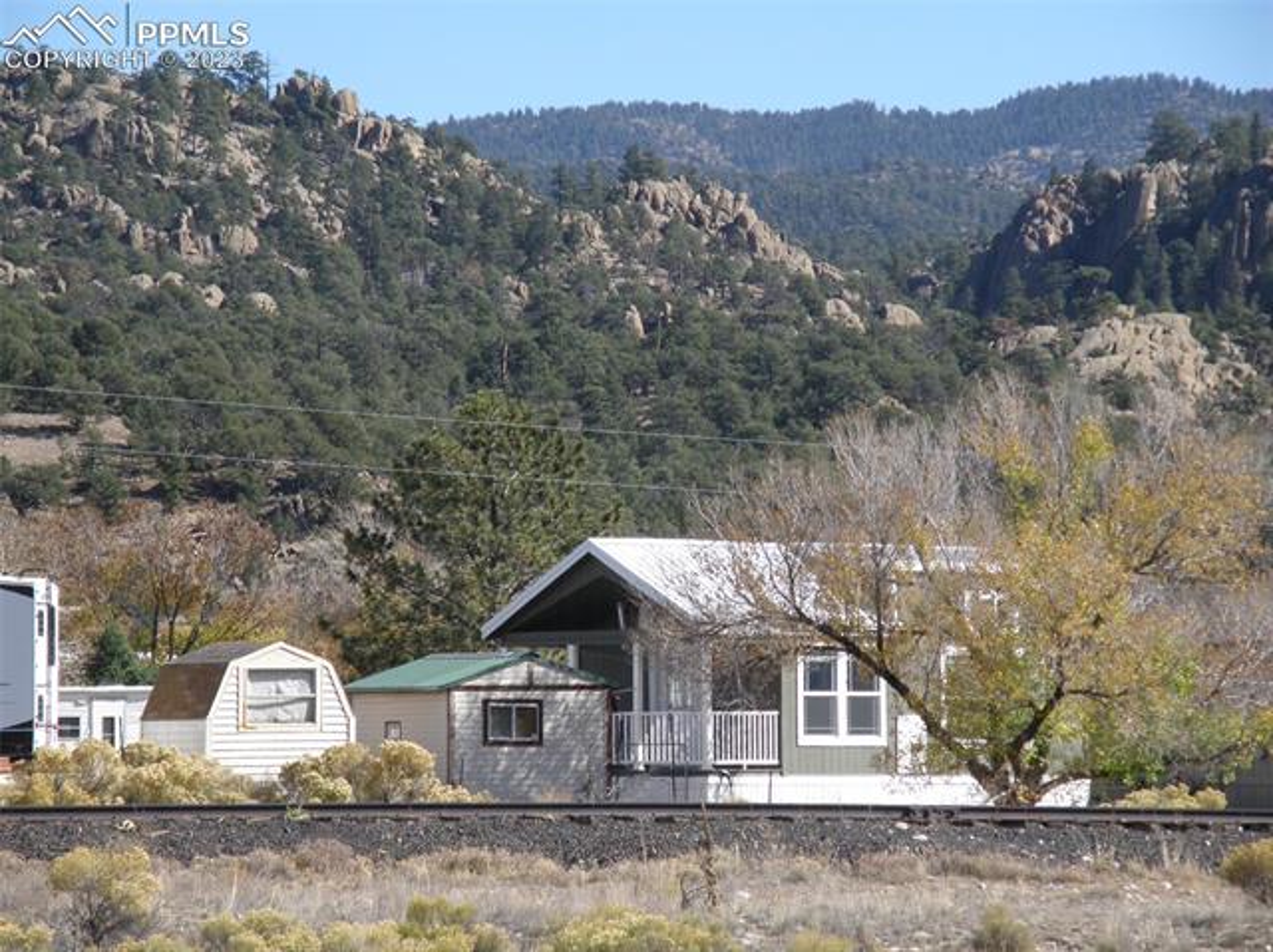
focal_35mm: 224
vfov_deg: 6.6
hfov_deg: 8.8
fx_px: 8231
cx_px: 636
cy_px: 476
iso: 64
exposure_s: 1/320
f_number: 5
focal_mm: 39.82
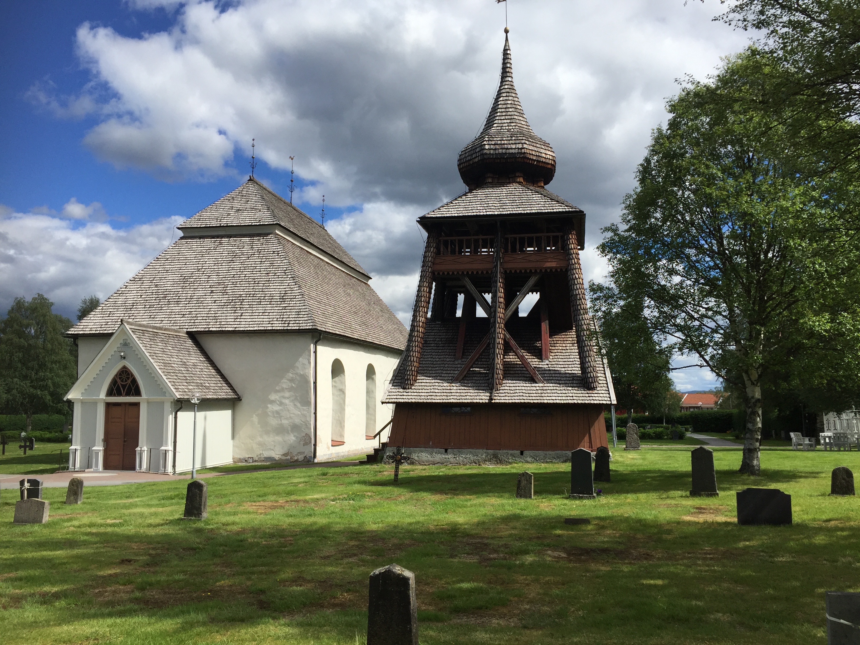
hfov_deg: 61.7
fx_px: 720
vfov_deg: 48.2
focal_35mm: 29
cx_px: 430
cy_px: 322
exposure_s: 1/3597
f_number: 2.2
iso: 32
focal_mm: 4.15
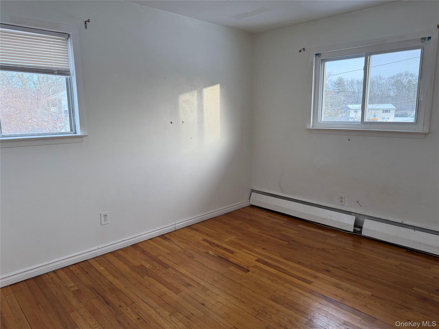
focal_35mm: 24
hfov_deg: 71.6
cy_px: 164
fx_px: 304
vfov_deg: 56.8
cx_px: 220
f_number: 1.78
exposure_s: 1/207
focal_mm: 6.76
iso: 200
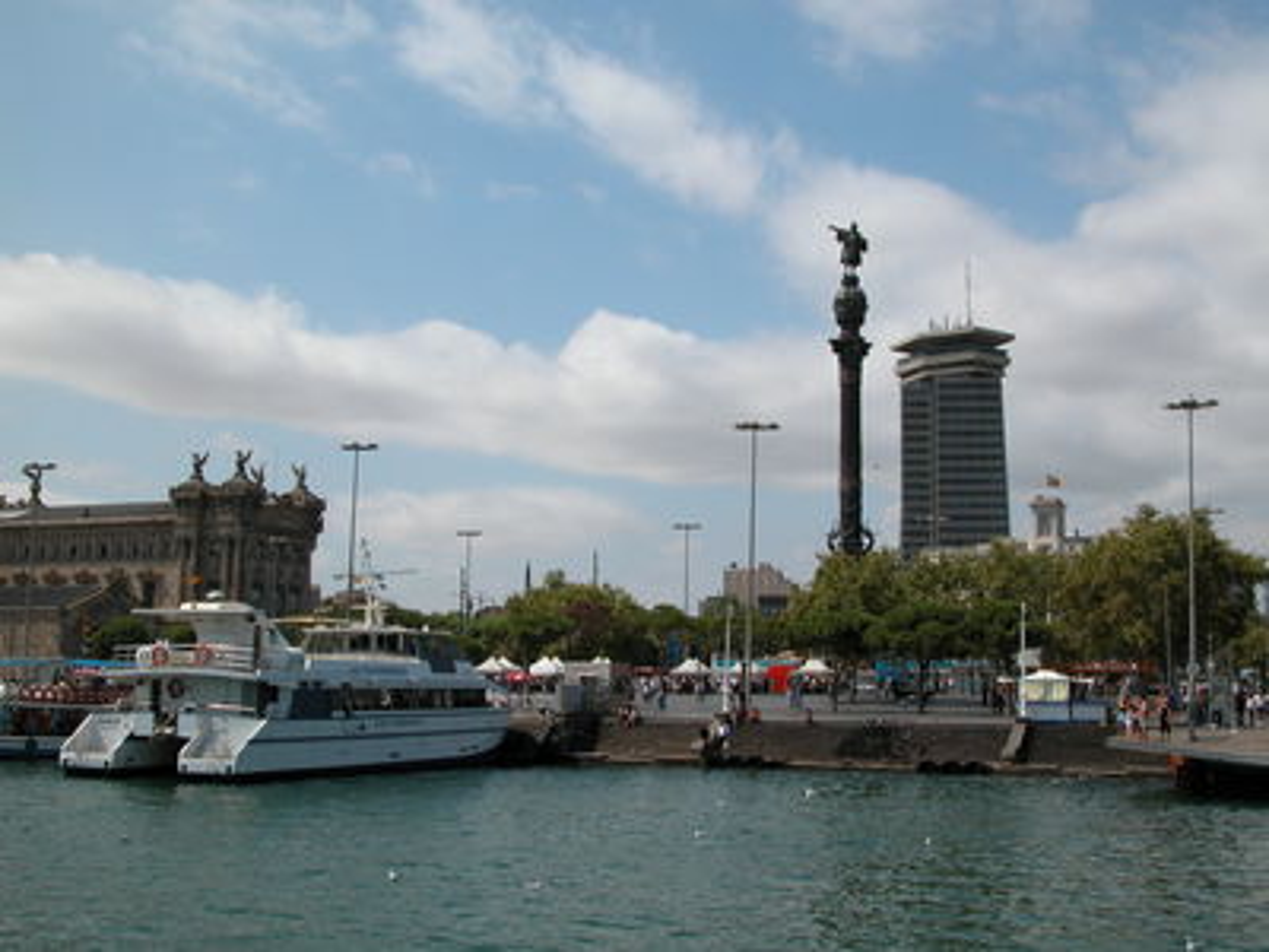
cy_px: 476
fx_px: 1686
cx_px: 634
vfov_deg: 31.5
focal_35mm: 46
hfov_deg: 41.2
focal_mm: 11.6
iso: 100
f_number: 7.5
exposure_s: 1/472
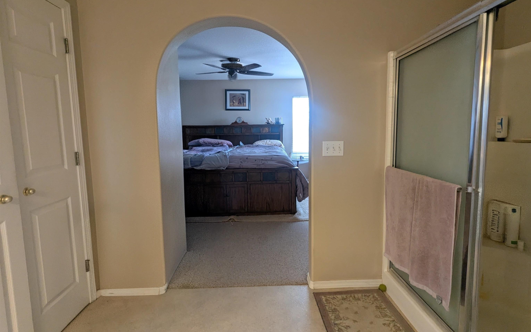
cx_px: 266
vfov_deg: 67.9
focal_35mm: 17
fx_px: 246
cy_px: 154
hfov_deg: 94.4
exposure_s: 1/120
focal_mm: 2.35
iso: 355
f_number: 2.2
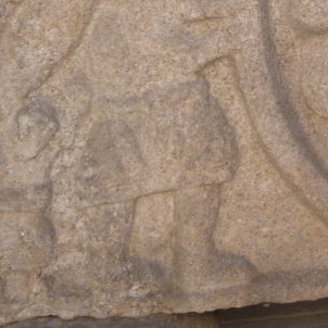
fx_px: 1126
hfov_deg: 15.9
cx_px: 406
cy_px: -13
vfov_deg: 16.2
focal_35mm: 105
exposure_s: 1/60
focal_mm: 6.3
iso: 80
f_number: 3.1
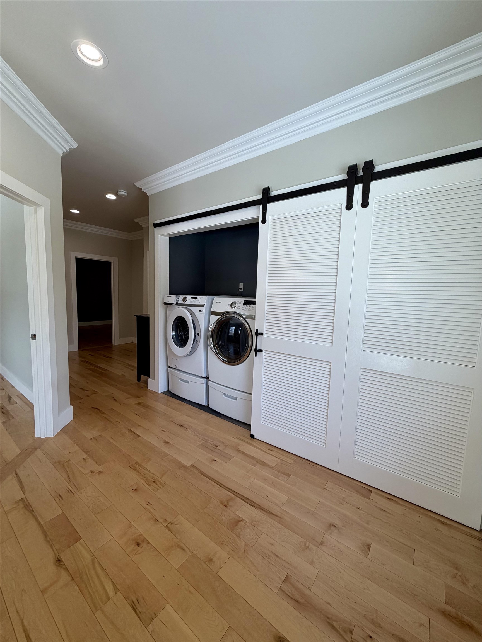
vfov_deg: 102.1
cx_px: 241
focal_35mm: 14
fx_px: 260
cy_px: 321
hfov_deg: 85.7
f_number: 2.2
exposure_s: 1/120
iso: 64
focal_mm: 2.22
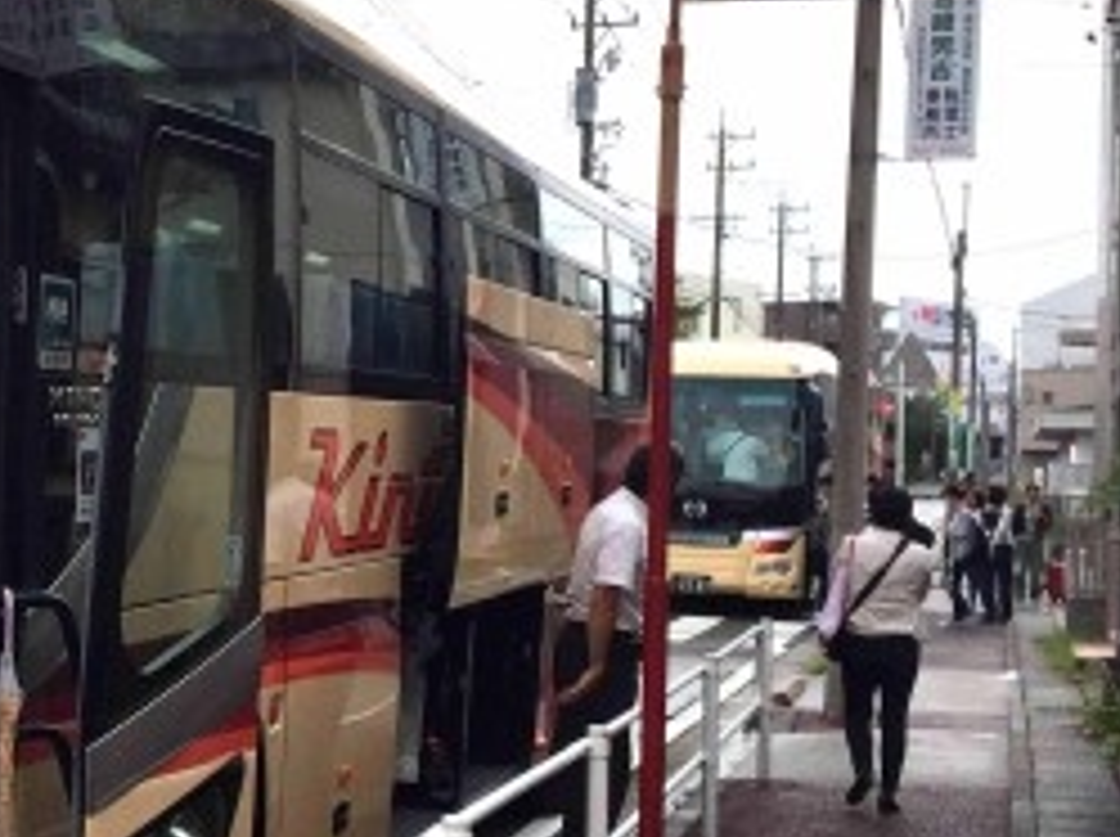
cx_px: -18
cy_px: 518
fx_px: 2262
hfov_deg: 26.3
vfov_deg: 20.9
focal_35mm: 70
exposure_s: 1/1130
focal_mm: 4.15
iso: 32
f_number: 2.2
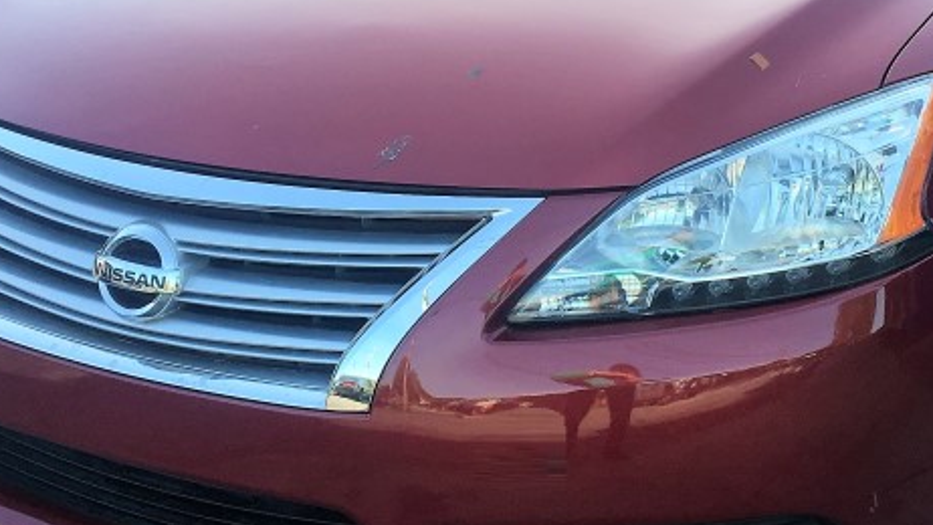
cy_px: 119
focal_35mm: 70
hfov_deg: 30.1
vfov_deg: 17.1
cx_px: 551
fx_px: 1732
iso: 25
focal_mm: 4.15
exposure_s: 1/298
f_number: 2.2
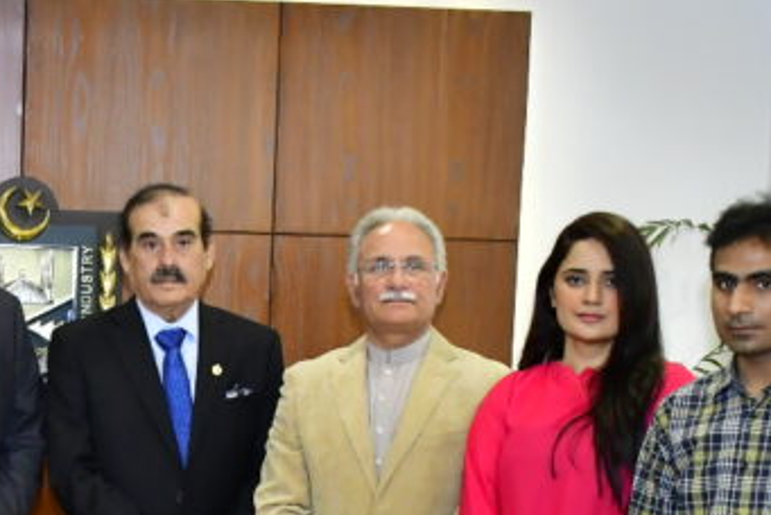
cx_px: 14
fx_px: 2315
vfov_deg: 12.4
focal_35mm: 108
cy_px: 627
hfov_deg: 18.5
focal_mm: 24
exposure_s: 1/100
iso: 1600
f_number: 5
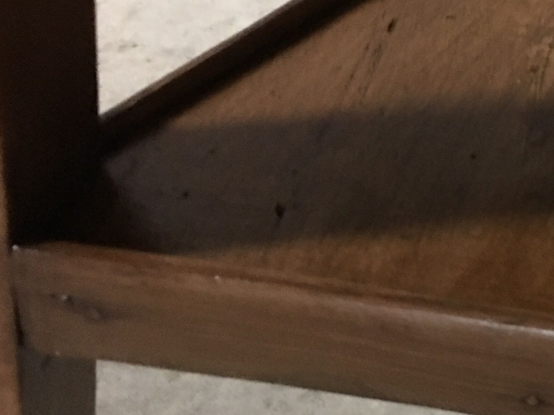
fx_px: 1072
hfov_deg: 27.1
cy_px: 198
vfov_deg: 21.9
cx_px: 573
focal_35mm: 67
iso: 200
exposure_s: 1/4
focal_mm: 4.15
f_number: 2.2
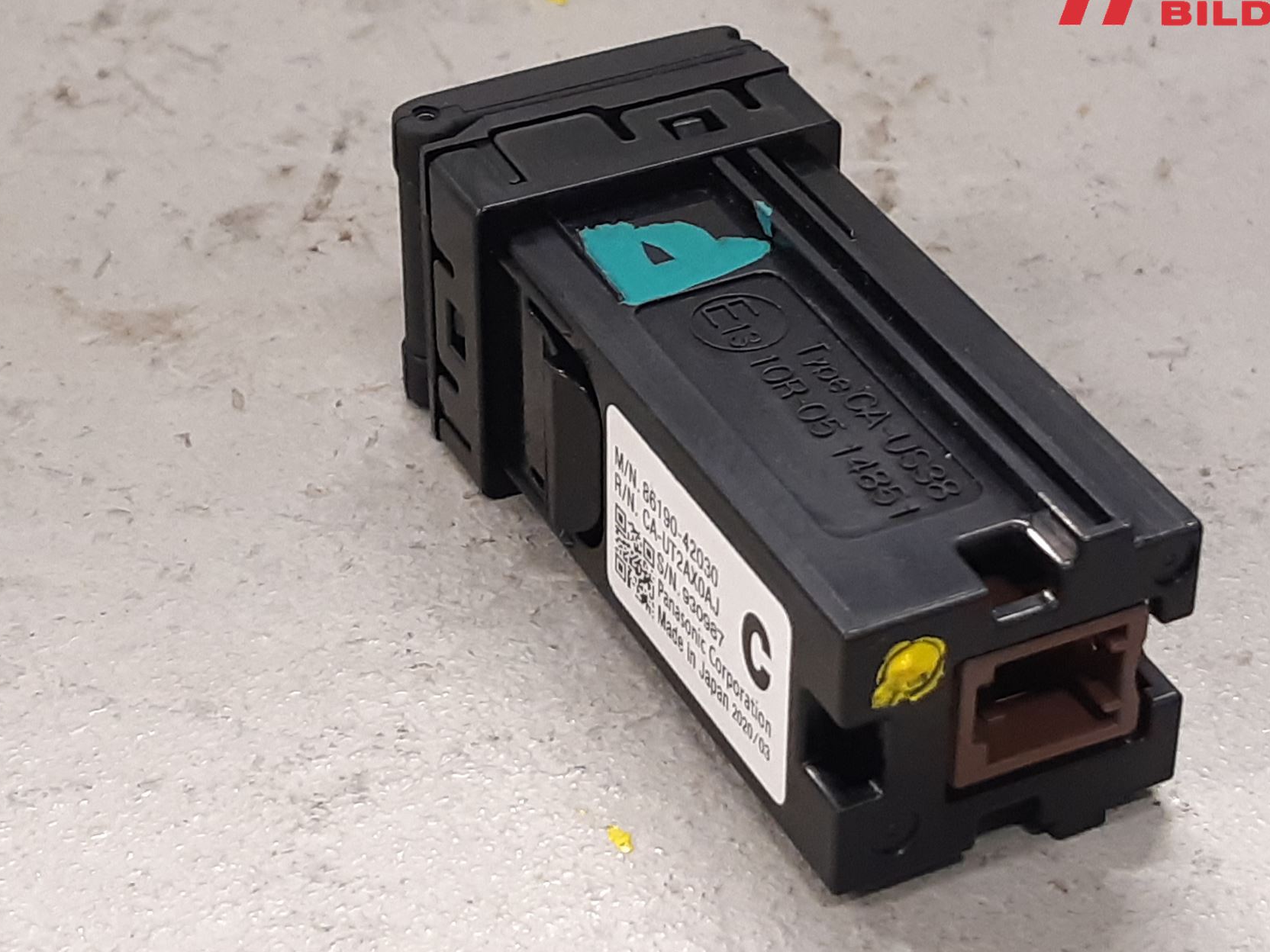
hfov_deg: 56.5
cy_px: 482
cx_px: 746
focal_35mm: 32
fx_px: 1174
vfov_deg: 44.2
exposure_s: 1/50
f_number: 1.7
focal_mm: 3.93
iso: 160
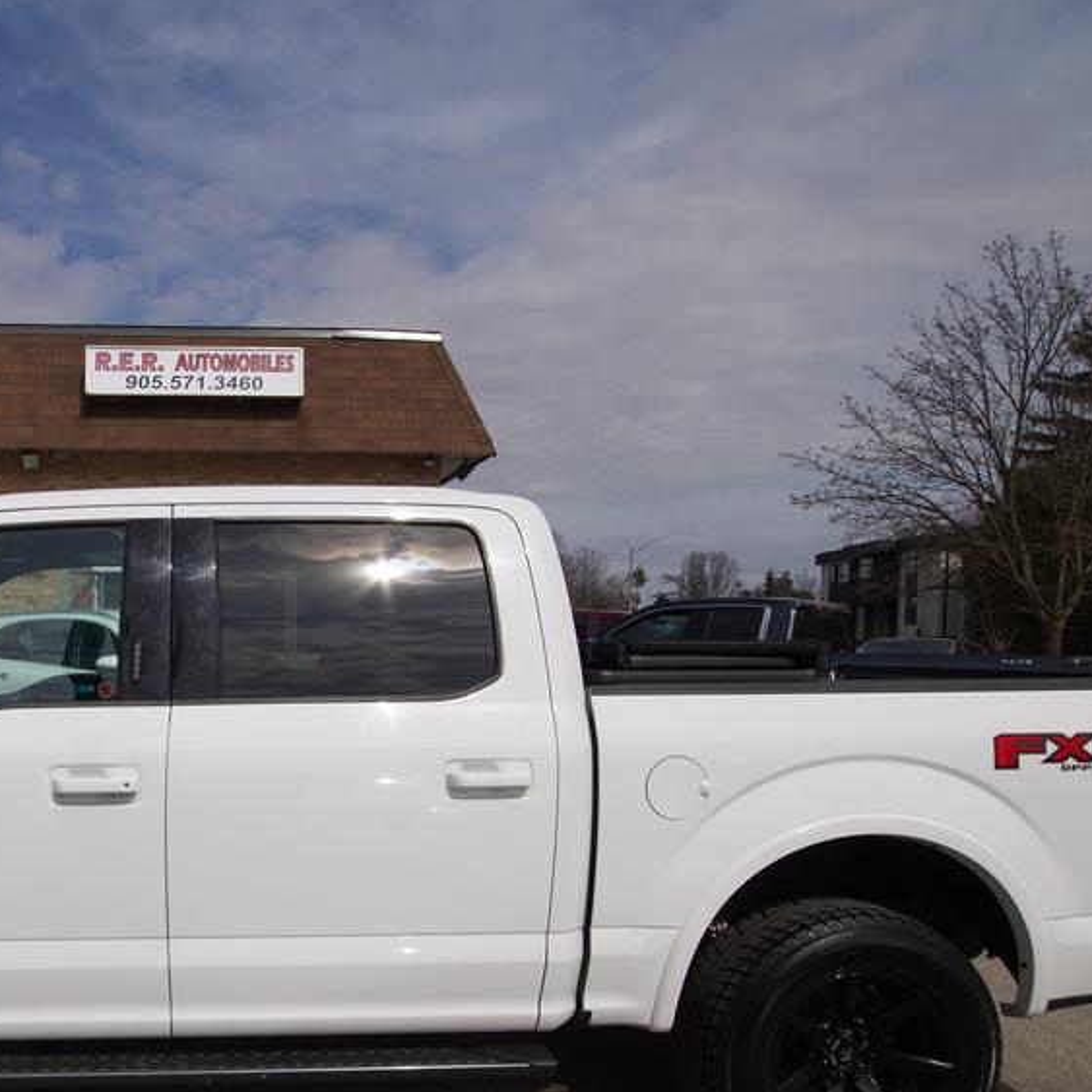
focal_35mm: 29
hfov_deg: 51.8
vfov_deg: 54.5
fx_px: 1035
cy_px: 728
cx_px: 204
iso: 100
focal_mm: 10
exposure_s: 1/320
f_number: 10
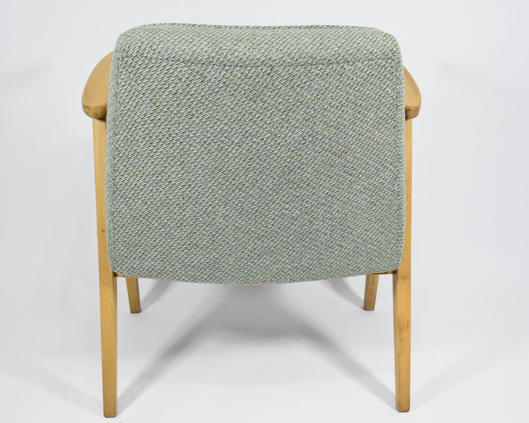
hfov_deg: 34.2
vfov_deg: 27.6
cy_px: 213
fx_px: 861
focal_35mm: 55
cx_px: 267
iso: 1400
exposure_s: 1/125
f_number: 4.5
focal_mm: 32
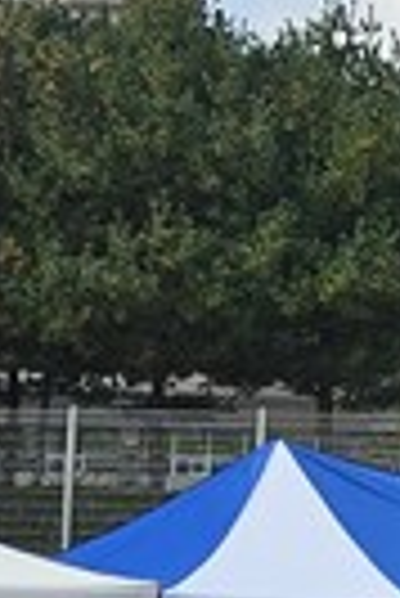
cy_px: 225
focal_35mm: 194
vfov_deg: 10.6
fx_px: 3225
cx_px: 935
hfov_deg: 6.7
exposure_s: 1/1714
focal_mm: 5.4
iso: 25
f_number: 1.8
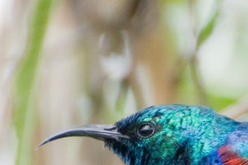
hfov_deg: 1.7
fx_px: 8301
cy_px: 189
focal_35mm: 1206
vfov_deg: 1.1
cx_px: 245
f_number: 5.6
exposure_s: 1/250
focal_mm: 300
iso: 250
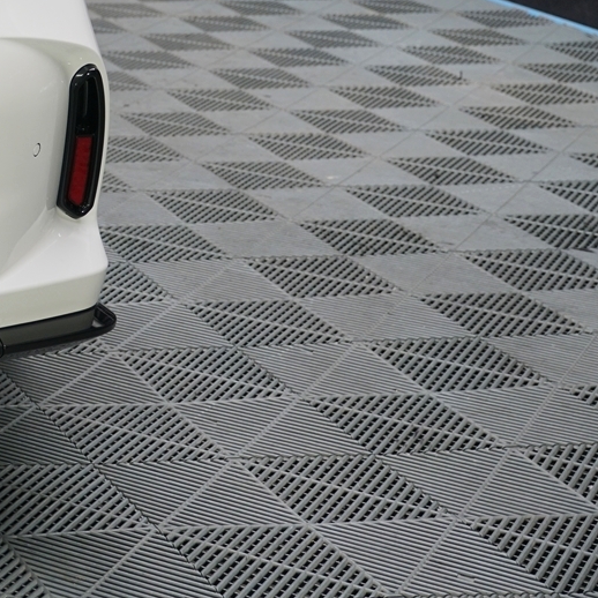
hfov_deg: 14.3
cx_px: -535
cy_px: -145
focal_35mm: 105
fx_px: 2052
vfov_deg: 15.9
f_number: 4
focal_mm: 32
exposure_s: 1/160
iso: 250
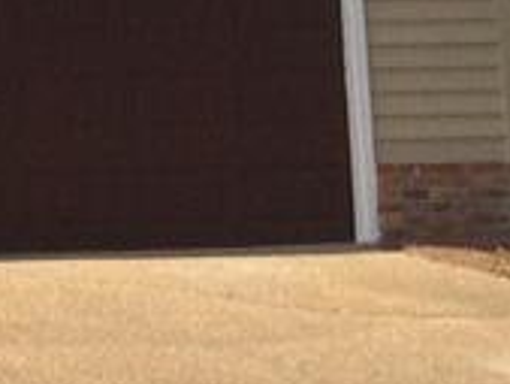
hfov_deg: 7.6
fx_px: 3229
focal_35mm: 219
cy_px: -127
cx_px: -1129
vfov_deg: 6.7
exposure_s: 1/2160
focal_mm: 4.15
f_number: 2.2
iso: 32
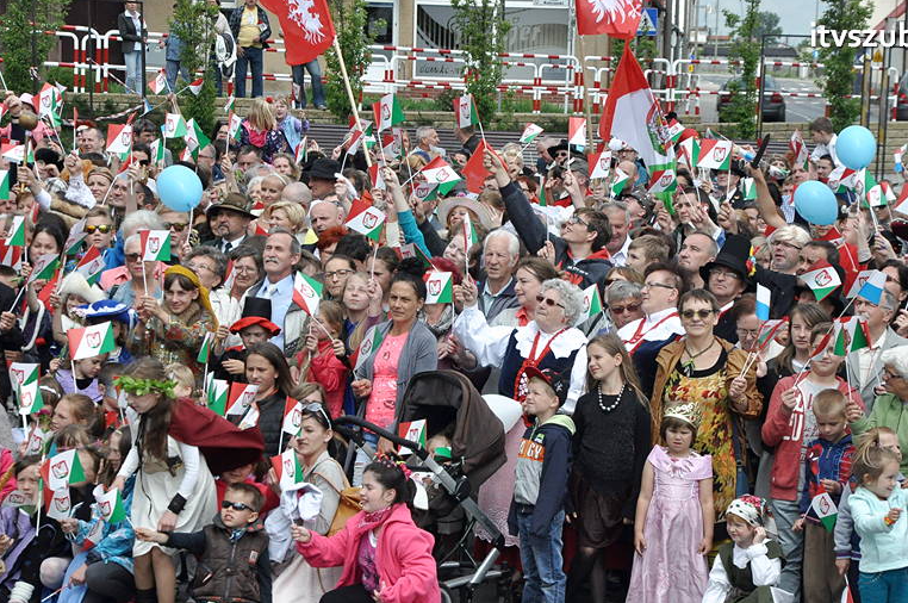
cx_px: 499
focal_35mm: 126
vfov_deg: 10.9
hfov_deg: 16.3
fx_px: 3163
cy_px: 332
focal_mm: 75
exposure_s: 1/2000
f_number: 9
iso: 1250
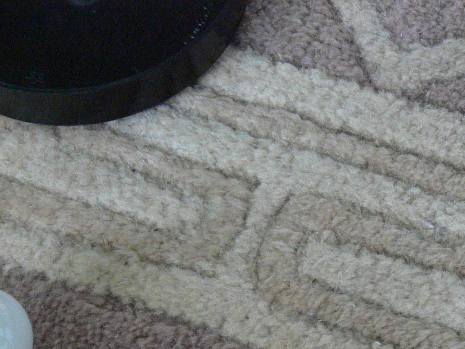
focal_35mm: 103
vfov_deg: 14.3
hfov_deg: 19.0
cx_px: 338
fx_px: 1384
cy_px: 238
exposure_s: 1/10
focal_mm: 7.4
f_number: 2.8
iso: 200
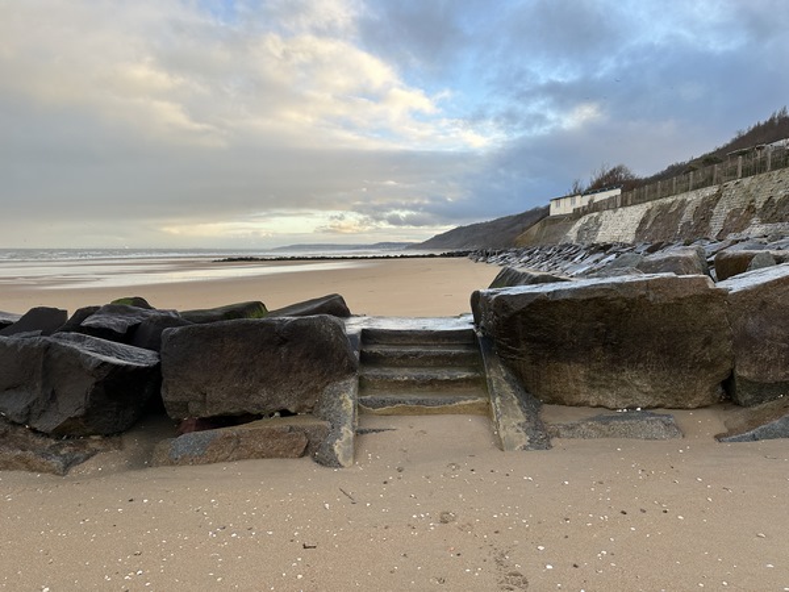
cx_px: 394
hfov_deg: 71.6
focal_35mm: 24
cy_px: 296
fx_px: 547
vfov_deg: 56.8
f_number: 1.78
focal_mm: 6.86
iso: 80
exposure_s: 1/879
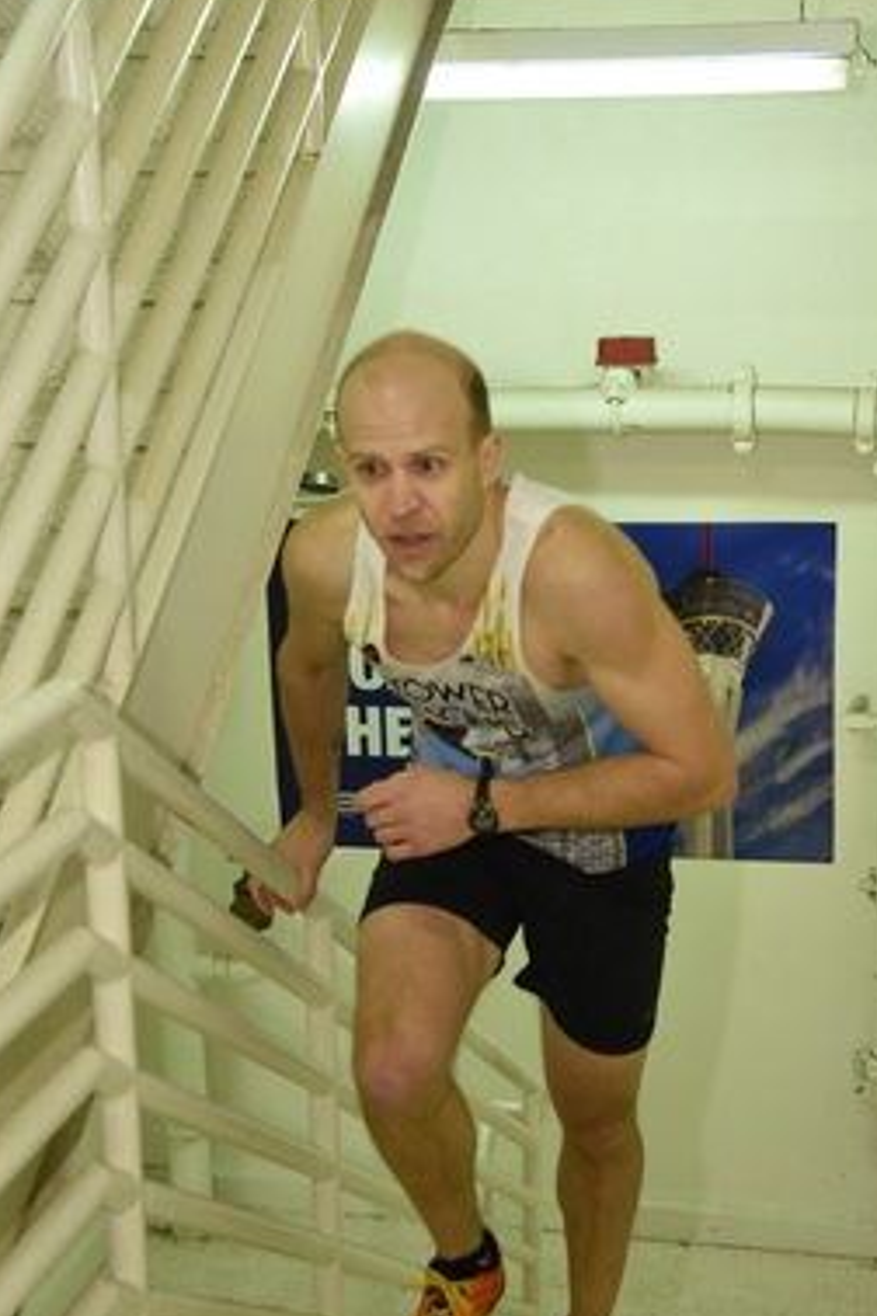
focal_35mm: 61
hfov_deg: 22.2
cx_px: 512
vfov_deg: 32.9
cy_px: 728
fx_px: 2229
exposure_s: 1/200
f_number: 4
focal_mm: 48
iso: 1600
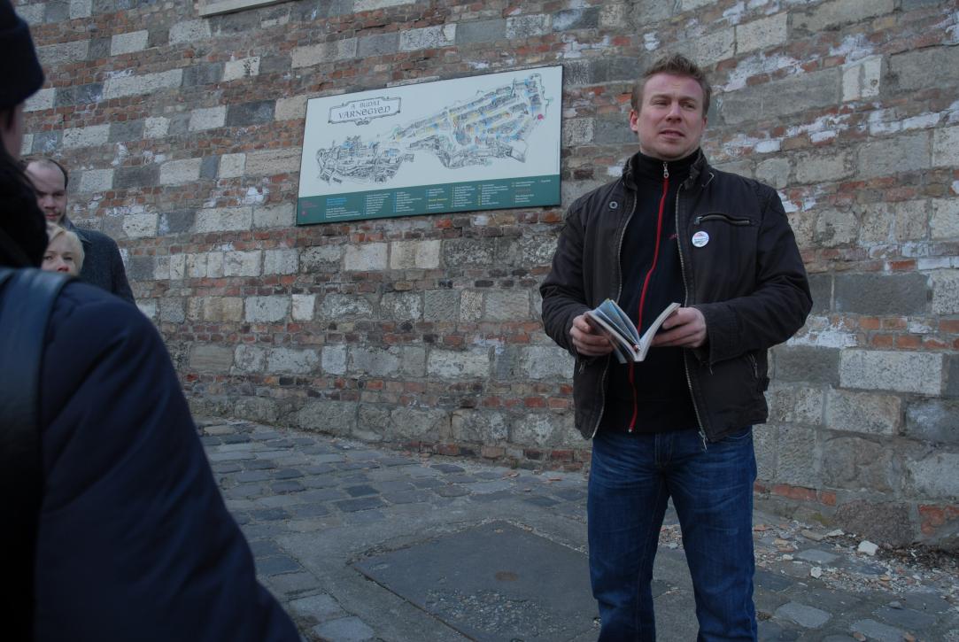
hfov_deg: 67.3
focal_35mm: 27
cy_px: 321
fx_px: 720
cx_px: 480
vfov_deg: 48.1
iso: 100
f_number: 5.6
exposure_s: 1/125
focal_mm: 18
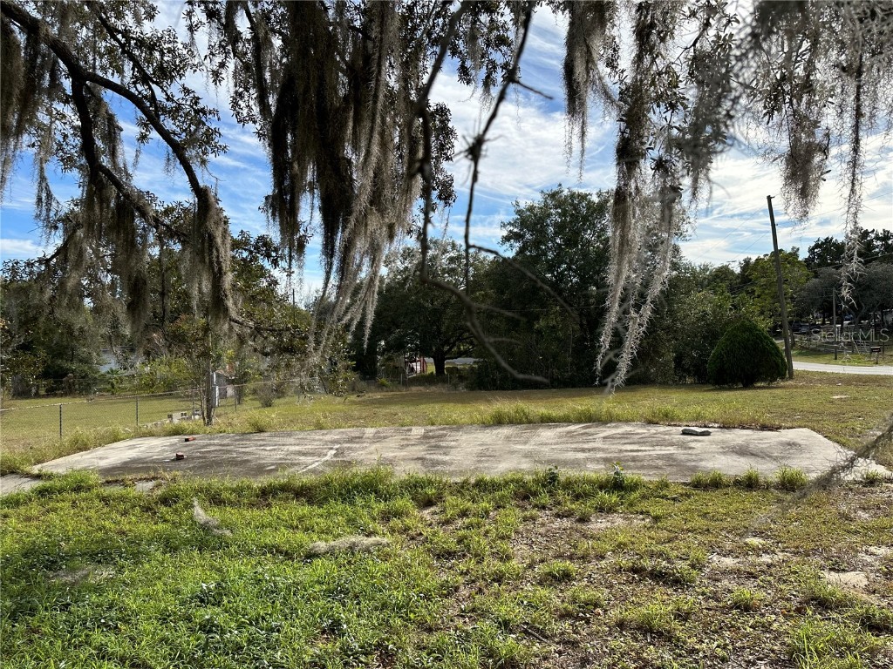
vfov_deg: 56.8
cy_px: 334
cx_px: 446
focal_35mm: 24
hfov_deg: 71.6
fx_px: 619
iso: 80
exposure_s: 1/2967
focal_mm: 6.86
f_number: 1.78
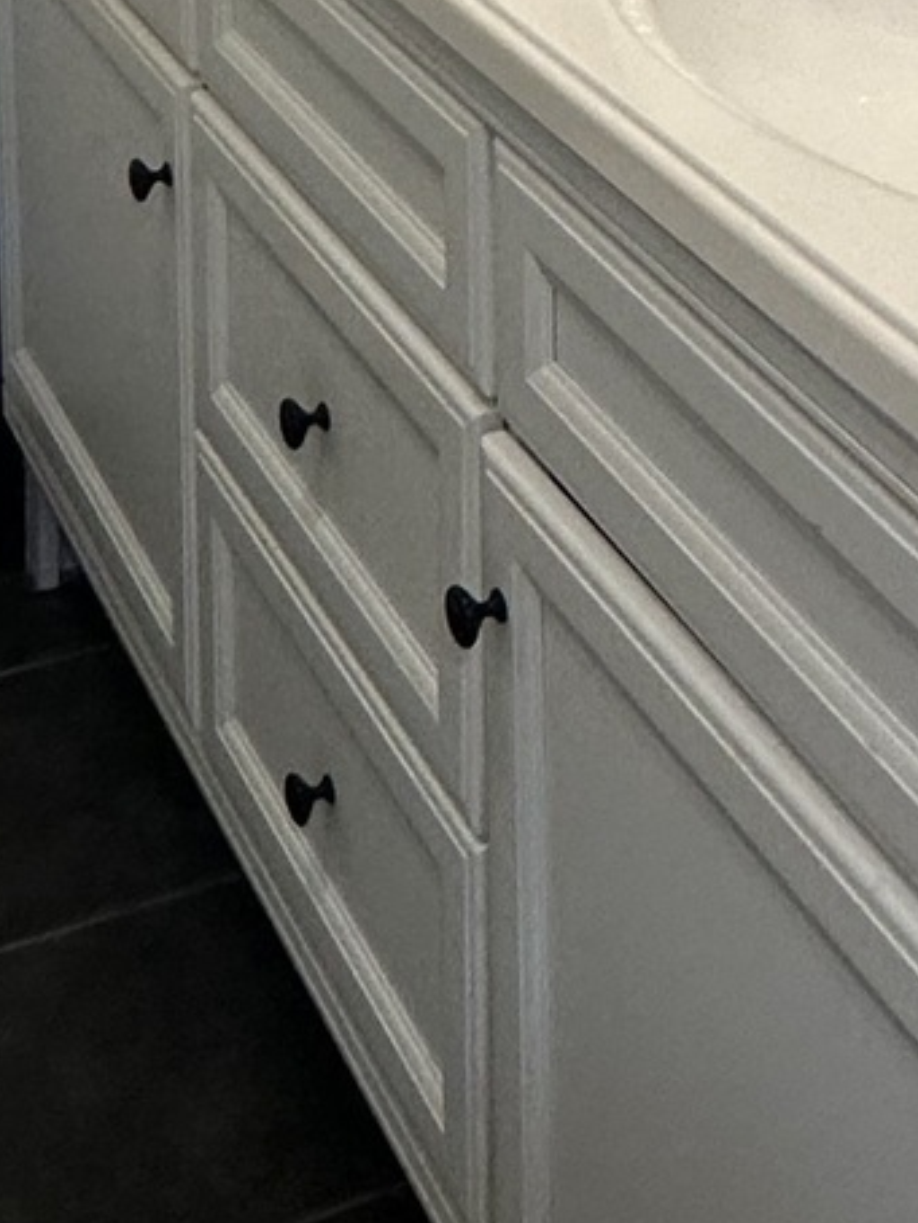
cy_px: -752
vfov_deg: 21.5
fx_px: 2508
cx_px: 304
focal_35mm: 71
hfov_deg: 20.7
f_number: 2.2
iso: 160
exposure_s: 1/120
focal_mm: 2.22
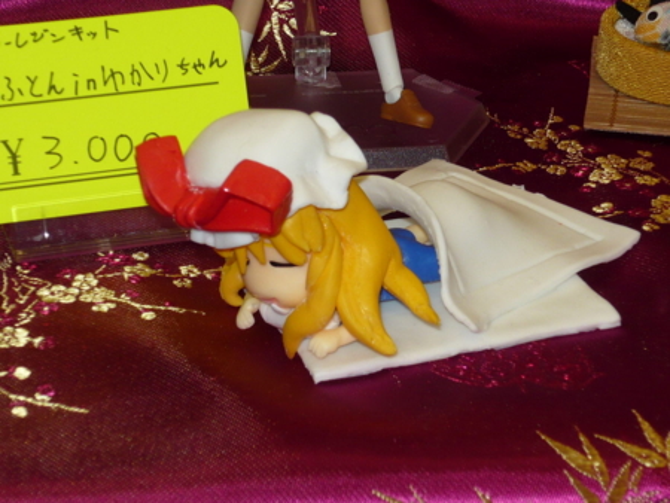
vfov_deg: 13.8
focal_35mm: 107
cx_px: 335
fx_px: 2072
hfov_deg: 18.4
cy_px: 252
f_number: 3.9
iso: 100
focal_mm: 11.1
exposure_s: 1/50
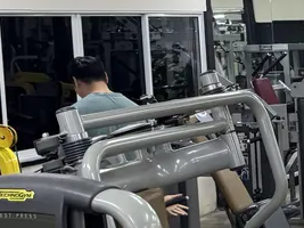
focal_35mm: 108
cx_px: 543
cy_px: 138
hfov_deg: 15.7
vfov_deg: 13.7
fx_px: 948
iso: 320
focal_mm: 6.76
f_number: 1.78
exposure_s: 1/50
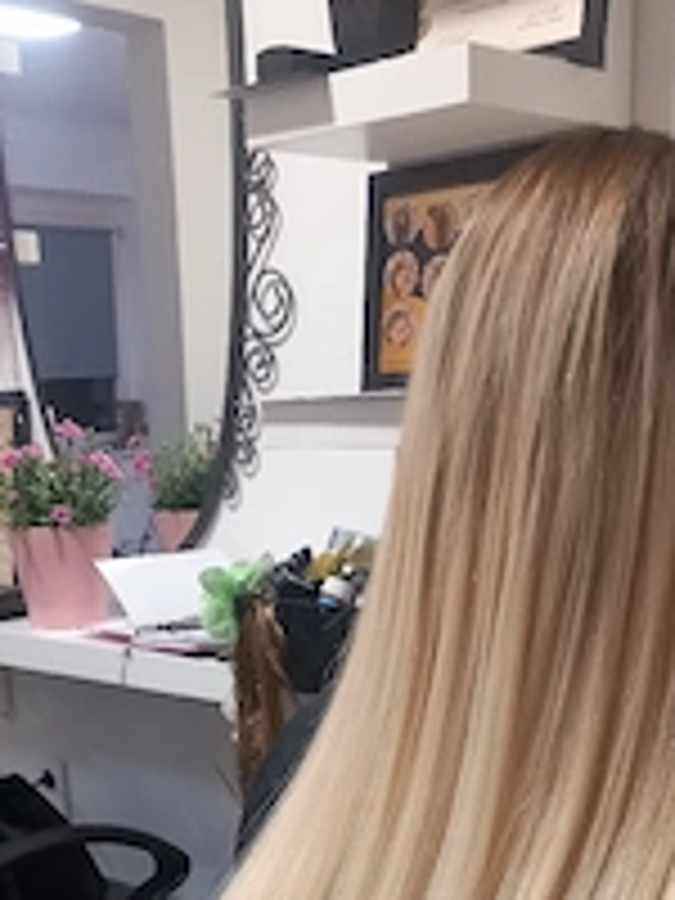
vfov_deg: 33.2
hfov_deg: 27.0
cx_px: 346
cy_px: 850
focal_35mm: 54
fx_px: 1404
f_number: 1.8
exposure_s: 1/30
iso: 250
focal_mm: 4
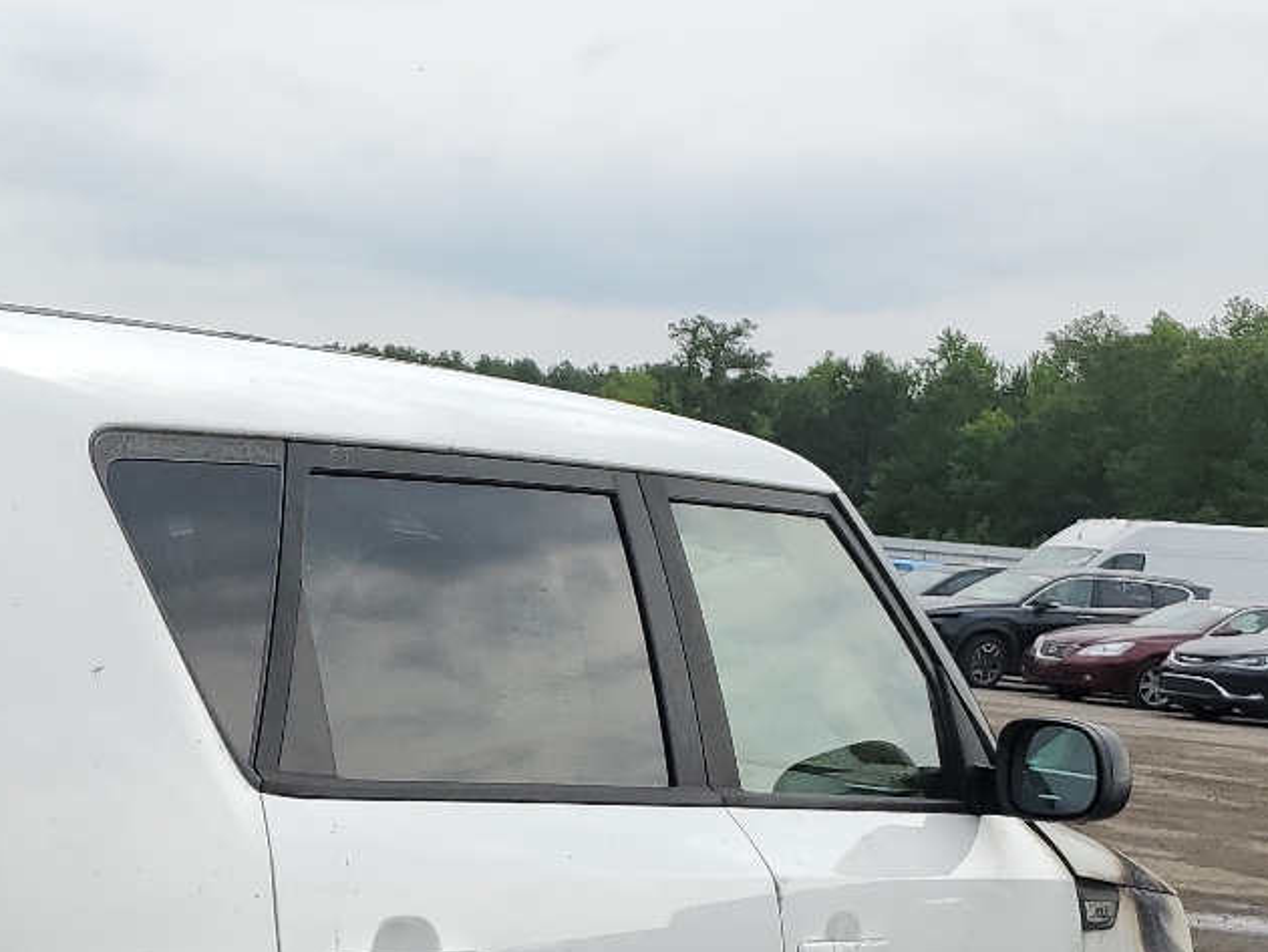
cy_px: 1139
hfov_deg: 26.9
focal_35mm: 66
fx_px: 2419
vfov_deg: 20.8
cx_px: -137
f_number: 1.5
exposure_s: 1/2000
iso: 50
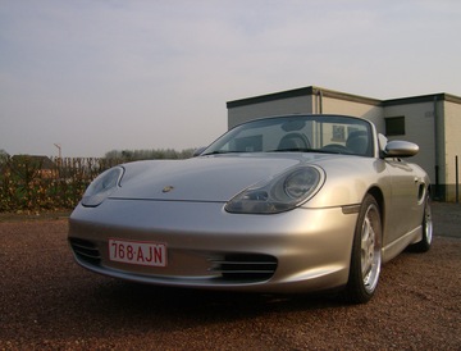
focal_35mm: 36
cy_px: 176
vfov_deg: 40.0
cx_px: 230
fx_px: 482
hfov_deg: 51.1
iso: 100
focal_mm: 6
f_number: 4.7
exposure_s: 1/573
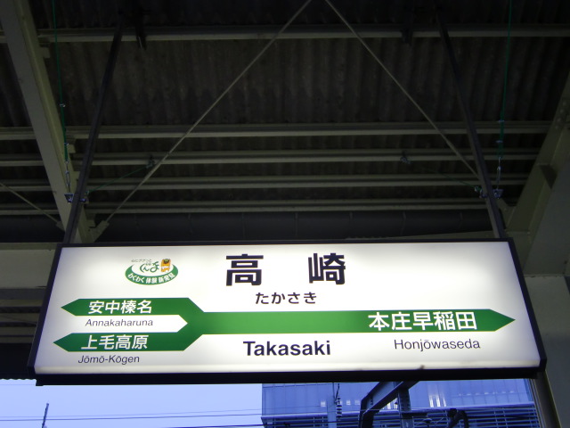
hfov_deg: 47.9
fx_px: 642
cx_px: 285
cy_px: 214
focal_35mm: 39
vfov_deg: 36.8
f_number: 3
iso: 100
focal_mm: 6.9
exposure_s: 1/60
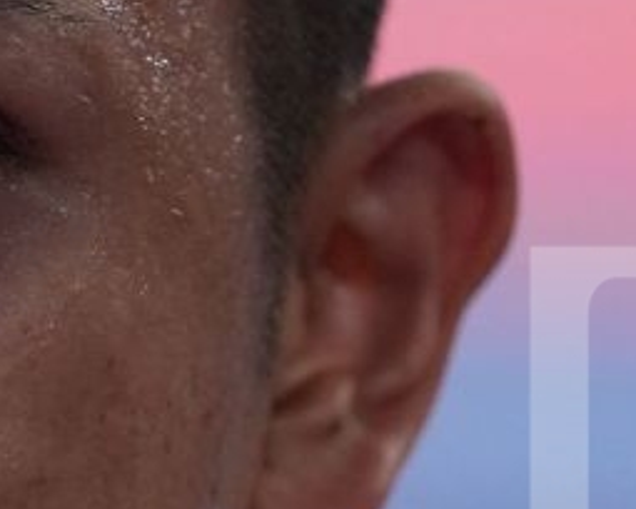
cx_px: -82
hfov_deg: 1.7
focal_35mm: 1166
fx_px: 21948
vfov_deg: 1.3
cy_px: 474
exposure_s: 1/1000
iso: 2000
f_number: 2.8
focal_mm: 176
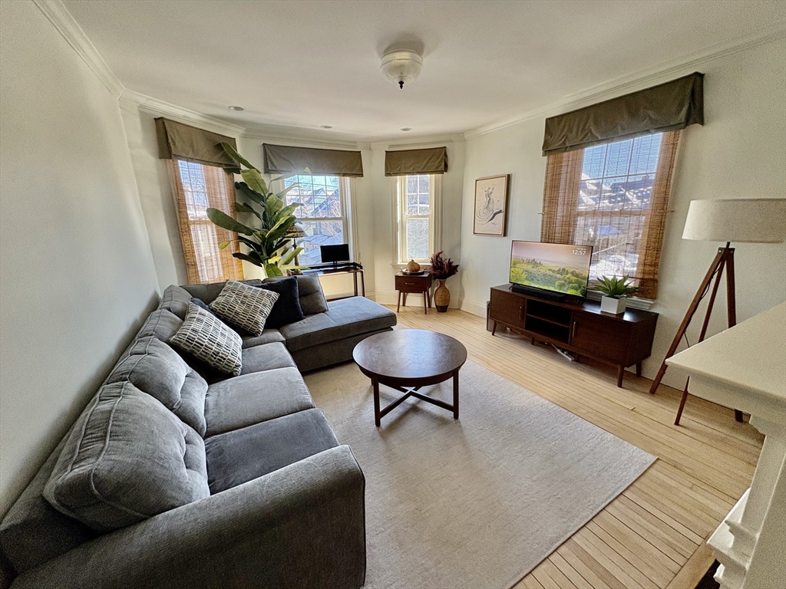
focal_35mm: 14
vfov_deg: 85.7
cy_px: 294
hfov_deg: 102.1
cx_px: 393
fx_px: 318
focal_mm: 2.22
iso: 160
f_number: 2.2
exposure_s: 1/120
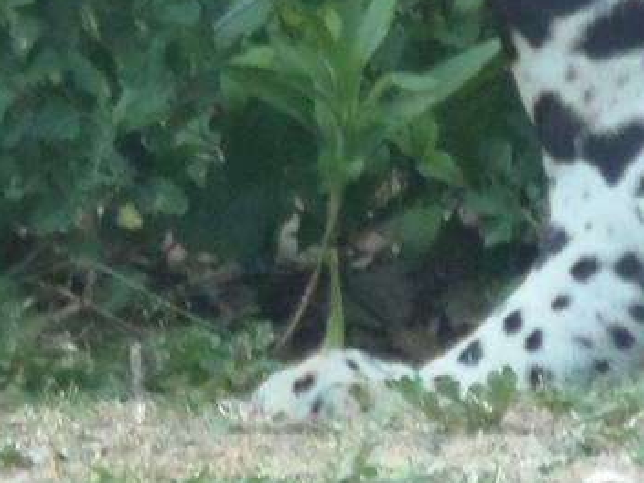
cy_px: -591
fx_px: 23590
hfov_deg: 1.6
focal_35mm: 1268
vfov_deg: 1.2
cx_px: -796
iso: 250
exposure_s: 1/80
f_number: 5.2
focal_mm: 51.7
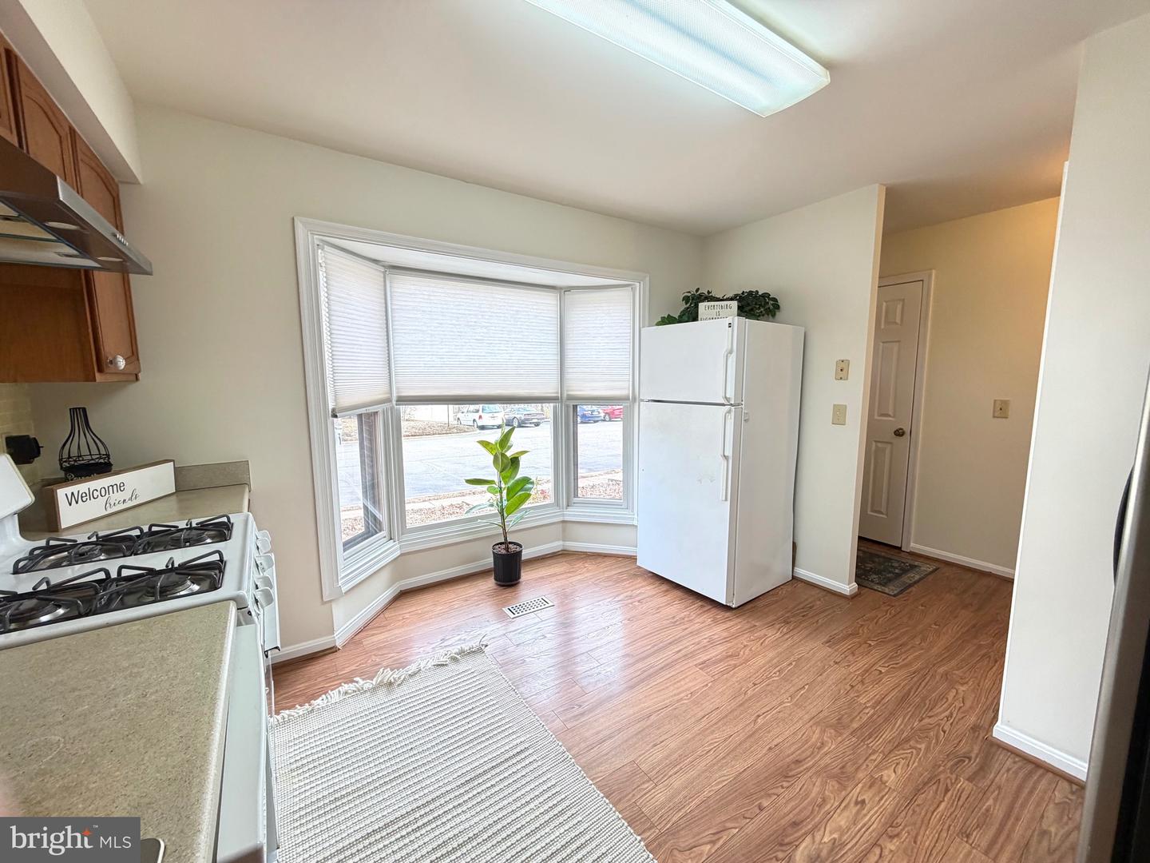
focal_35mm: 14
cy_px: 432
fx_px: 465
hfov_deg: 102.1
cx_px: 575
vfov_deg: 85.7
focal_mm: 2.22
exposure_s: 1/60
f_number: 2.2
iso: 200
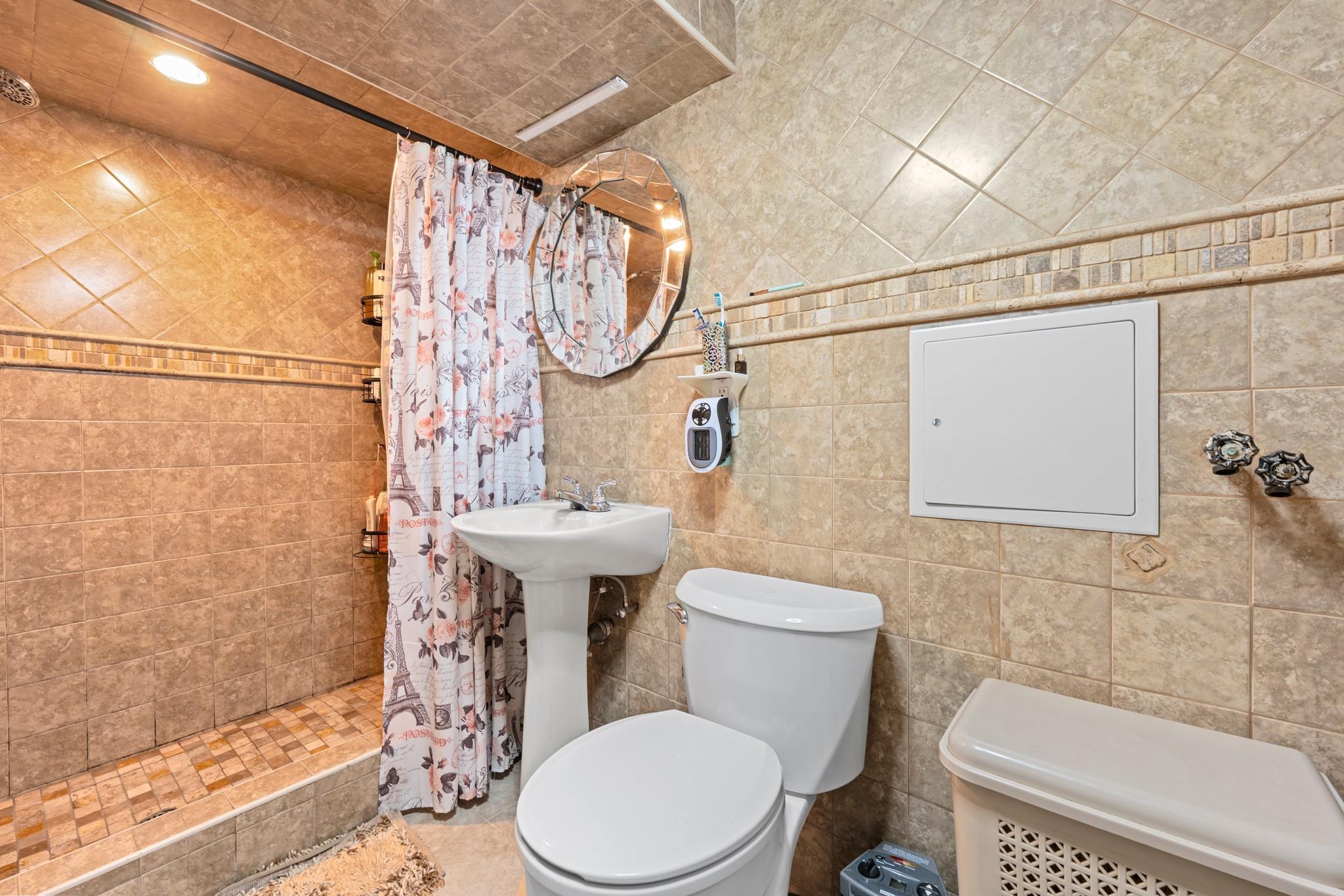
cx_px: 672
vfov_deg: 81.2
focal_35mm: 14
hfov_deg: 104.3
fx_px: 523
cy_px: 448
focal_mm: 14
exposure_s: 1.3
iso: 200
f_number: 10
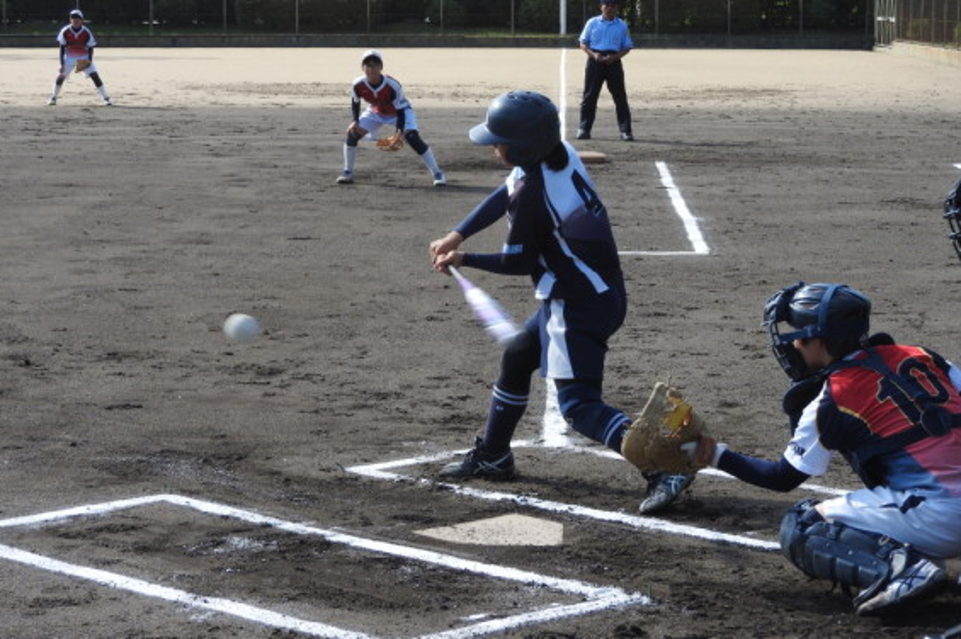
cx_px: 498
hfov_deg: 19.5
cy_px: 274
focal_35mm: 105
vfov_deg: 13.0
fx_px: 2801
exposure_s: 1/400
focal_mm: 17
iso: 100
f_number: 4.8
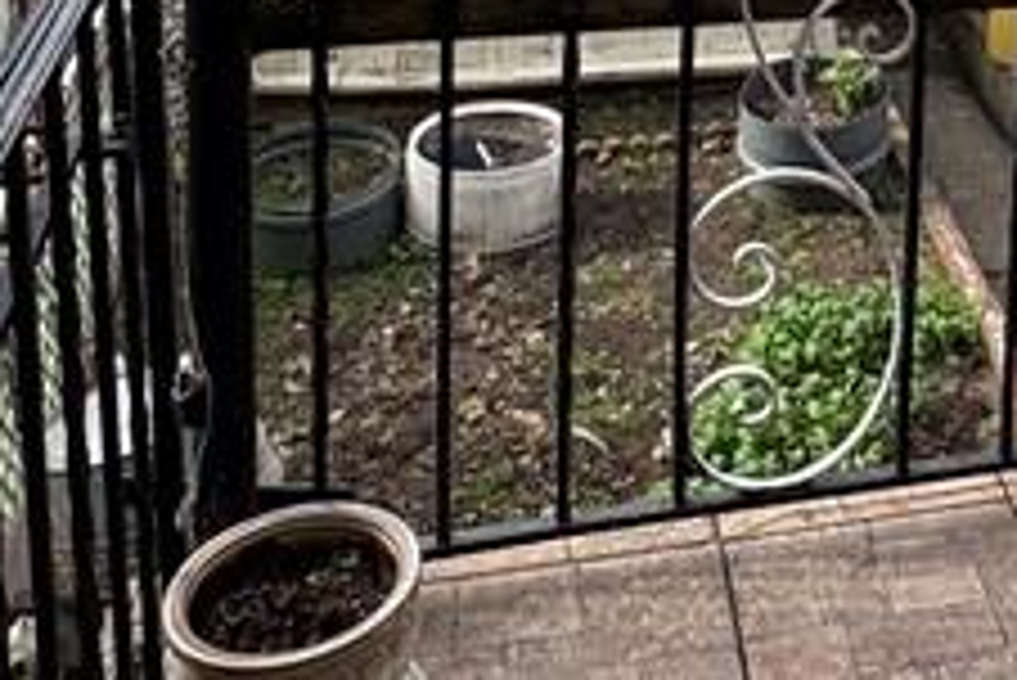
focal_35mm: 66
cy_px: -455
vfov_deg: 17.6
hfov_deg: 28.8
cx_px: 981
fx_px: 1866
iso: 40
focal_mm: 2.22
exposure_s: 1/448
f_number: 2.2
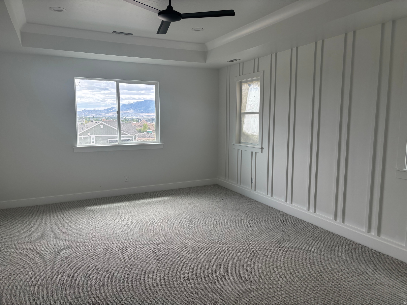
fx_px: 306
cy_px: 152
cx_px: 204
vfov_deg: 53.1
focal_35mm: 26
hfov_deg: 67.3
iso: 50
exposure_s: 1/355
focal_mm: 5.96
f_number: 1.6
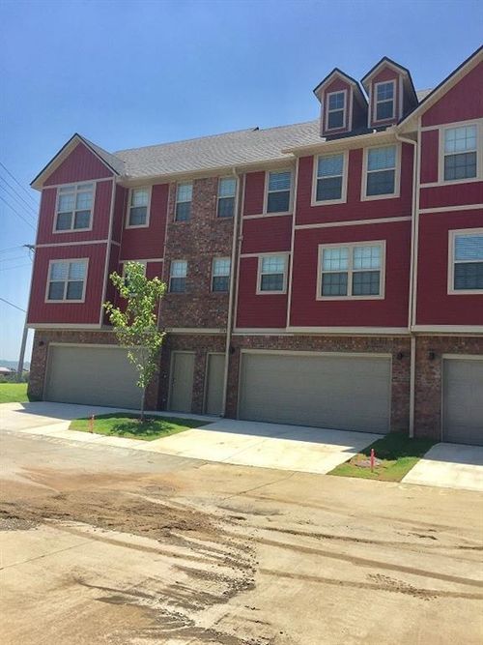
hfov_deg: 48.2
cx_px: 242
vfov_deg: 61.7
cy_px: 322
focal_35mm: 29
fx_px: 540
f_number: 2.2
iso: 32
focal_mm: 4.15
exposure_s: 1/1883
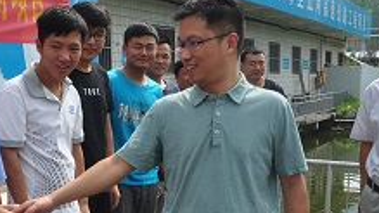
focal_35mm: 63
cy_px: 169
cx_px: 85
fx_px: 633
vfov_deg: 18.9
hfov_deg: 32.6
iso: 200
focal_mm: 22
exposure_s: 1/250
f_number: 10
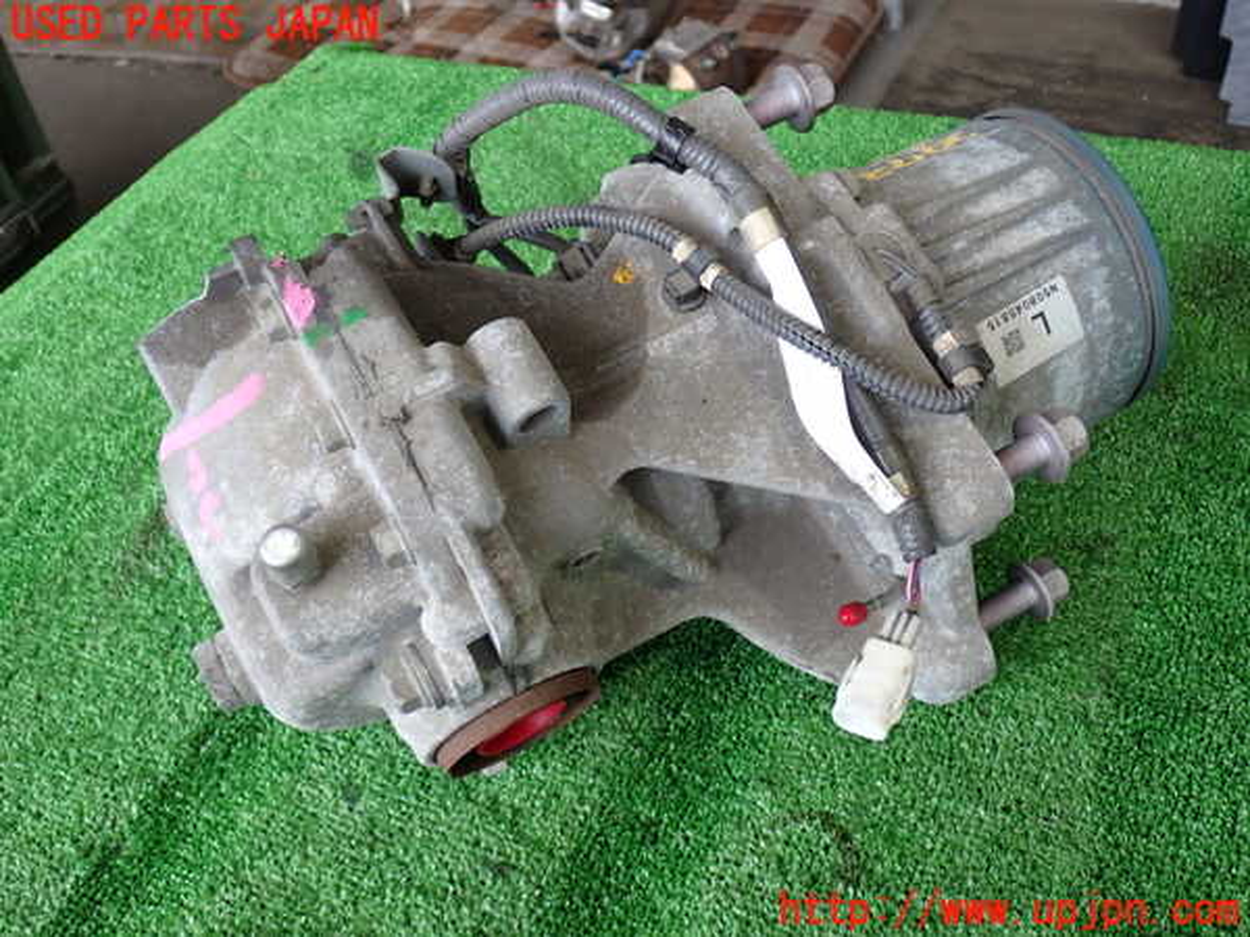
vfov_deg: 39.7
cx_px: 625
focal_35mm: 36
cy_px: 468
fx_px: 1300
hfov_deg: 51.4
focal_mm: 6.37
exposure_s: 1/80
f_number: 2.5
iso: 125
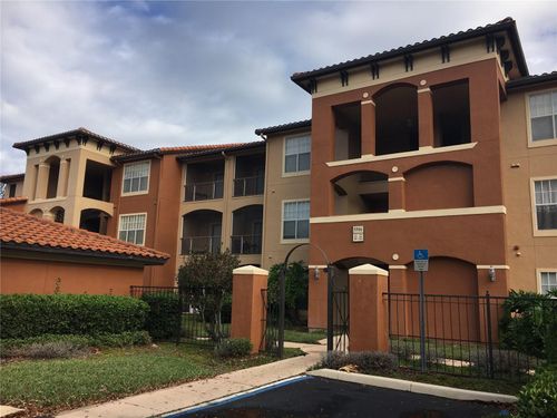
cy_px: 209
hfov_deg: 61.7
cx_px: 278
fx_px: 467
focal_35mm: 29
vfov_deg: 48.2
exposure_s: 1/874
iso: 25
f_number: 2.2
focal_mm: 4.15
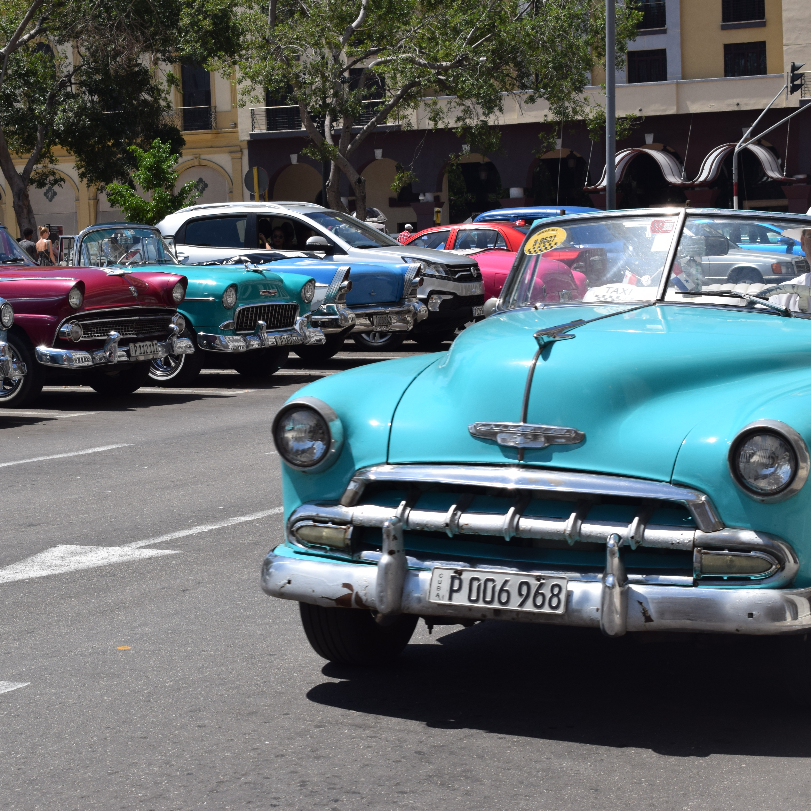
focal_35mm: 89
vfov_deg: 19.5
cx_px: 391
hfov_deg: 19.5
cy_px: 410
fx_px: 2359
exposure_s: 1/400
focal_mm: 46
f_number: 10
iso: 200
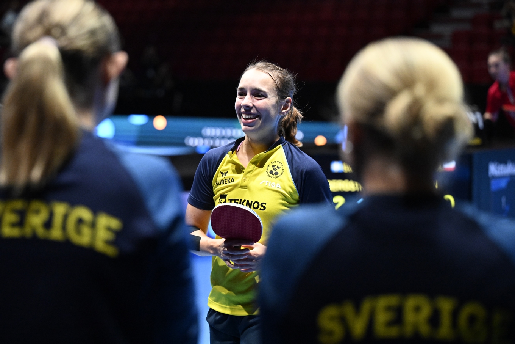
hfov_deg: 21.7
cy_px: 172
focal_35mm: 94
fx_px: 1345
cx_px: 258
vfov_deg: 14.6
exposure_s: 1/1000
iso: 4500
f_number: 2.8
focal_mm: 94
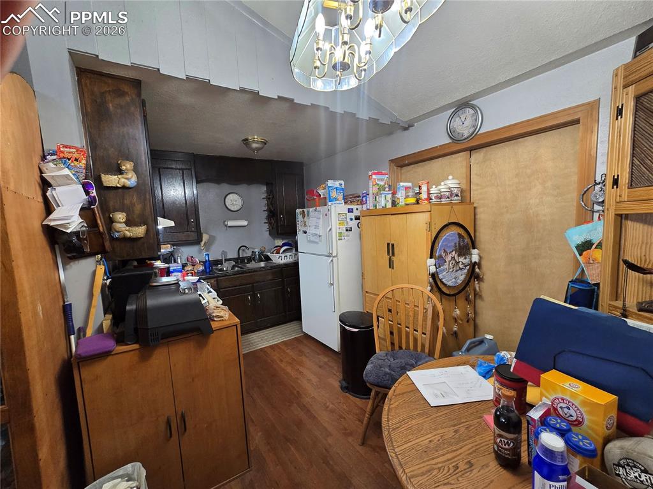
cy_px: 244
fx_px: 245
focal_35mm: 13
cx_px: 326
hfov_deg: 106.2
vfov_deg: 89.9
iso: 320
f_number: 2.2
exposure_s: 1/60
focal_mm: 2.2
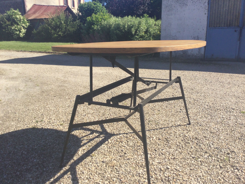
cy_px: 92
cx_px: 122
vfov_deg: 45.4
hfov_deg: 58.4
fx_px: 219
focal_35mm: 31
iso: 25
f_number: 2.4
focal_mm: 3.3
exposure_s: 1/905
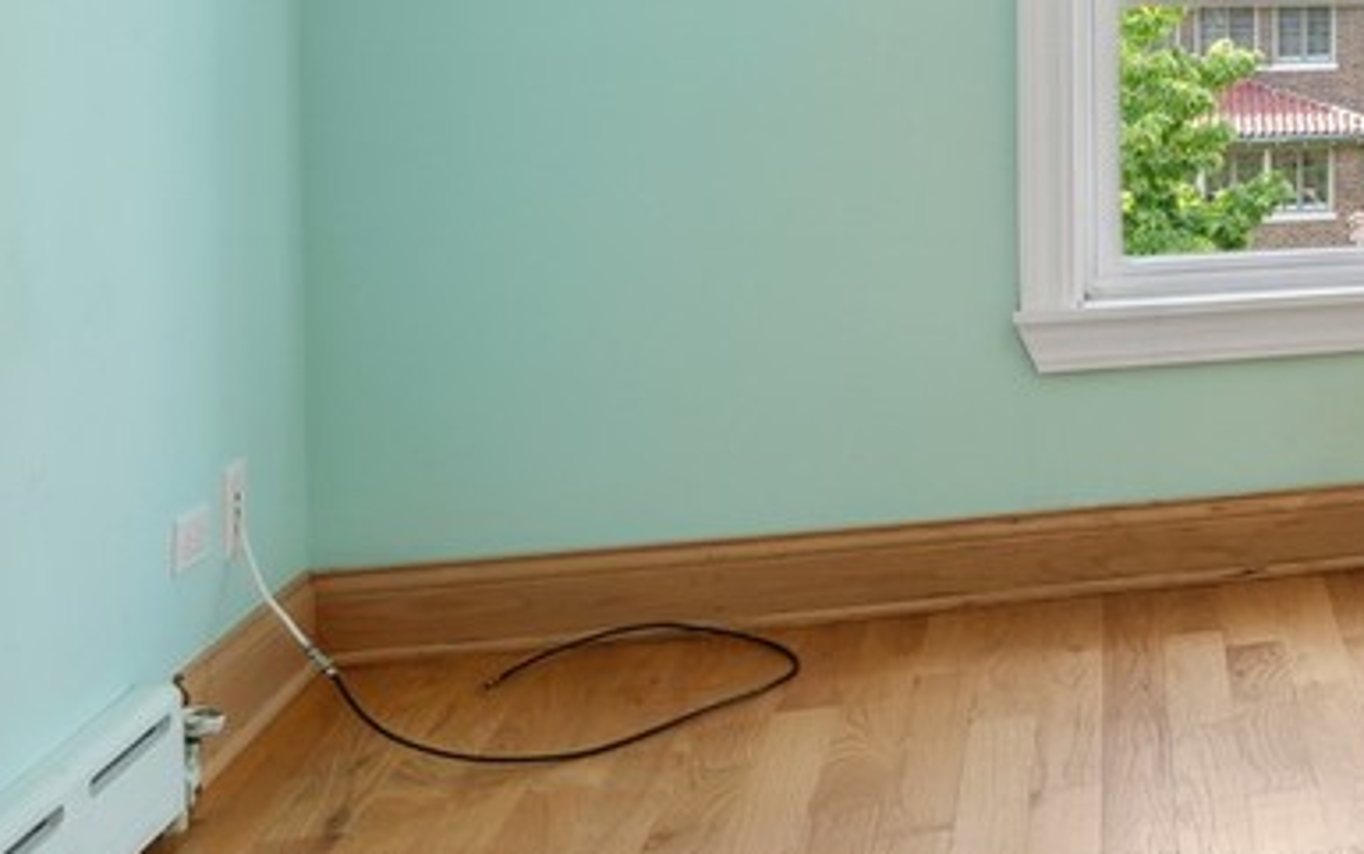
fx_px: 2231
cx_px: 2069
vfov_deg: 20.9
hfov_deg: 25.3
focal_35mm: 60
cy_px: -14
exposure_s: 1/30
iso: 200
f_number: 9.5
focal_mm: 14
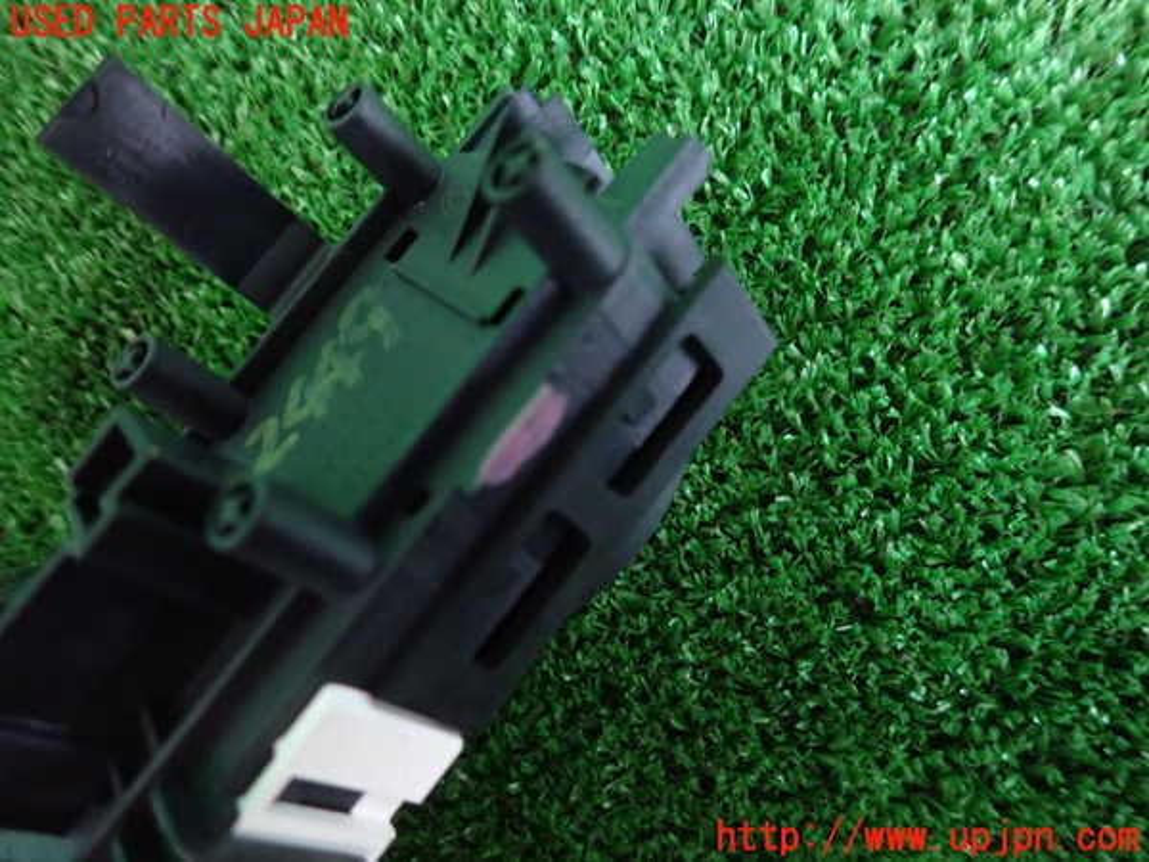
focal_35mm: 25
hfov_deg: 69.4
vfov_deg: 54.9
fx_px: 830
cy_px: 431
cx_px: 574
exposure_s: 1/30
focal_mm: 4.5
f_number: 2
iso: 640
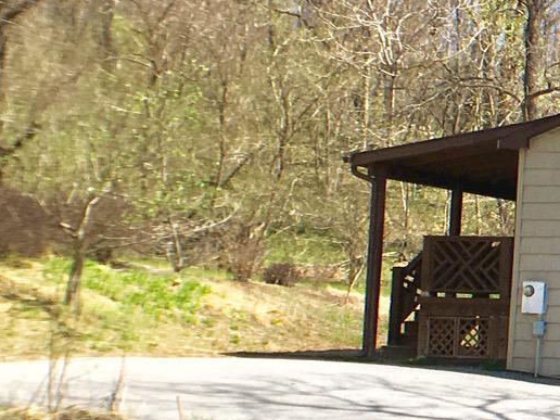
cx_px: 1018
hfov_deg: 14.9
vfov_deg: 12.9
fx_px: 1860
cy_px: 148
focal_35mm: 115
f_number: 2.2
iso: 25
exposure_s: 1/1304
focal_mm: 4.15
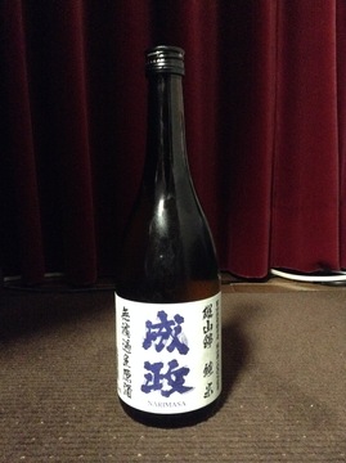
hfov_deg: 42.9
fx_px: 441
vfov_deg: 55.4
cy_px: 232
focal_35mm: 33
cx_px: 173
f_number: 2.4
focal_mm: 3.3
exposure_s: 1/15
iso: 640
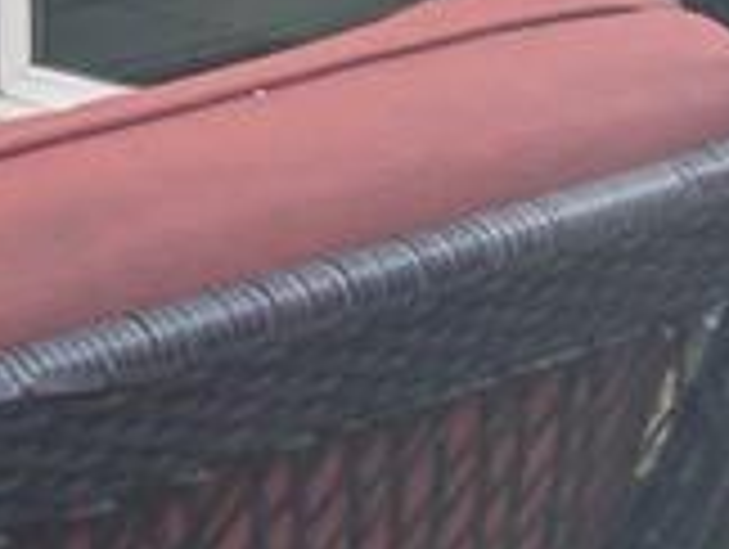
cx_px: -1026
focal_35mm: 164
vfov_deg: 8.8
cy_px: -306
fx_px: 3459
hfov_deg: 10.4
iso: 32
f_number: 1.6
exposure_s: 1/729
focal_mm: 4.2
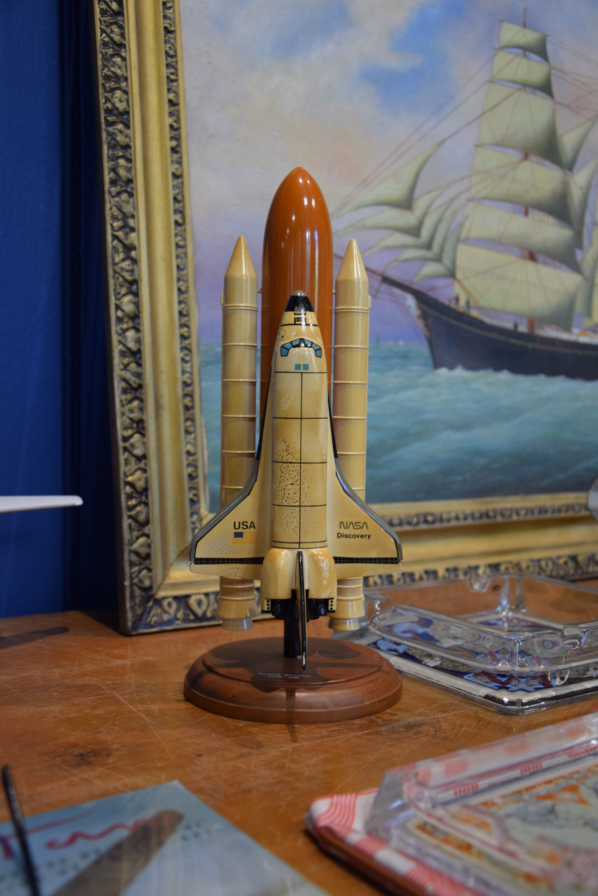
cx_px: 299
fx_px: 971
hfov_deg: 34.2
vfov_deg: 49.5
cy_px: 448
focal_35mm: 39
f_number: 4
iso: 800
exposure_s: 1/60
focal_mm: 26
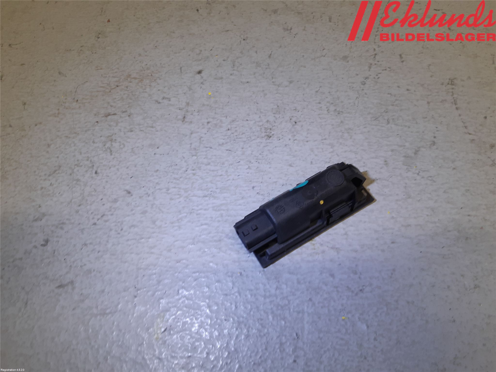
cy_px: 186
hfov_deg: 67.3
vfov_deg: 53.1
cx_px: 248
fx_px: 373
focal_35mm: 26
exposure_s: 1/50
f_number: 1.7
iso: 50
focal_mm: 3.93
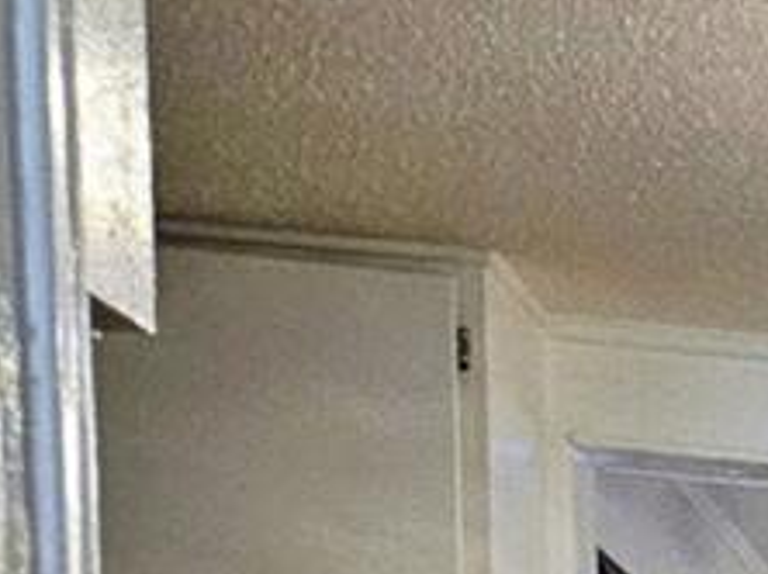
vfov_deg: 13.8
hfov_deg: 15.9
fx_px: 1995
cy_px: 1158
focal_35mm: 90
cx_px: 1629
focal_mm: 2.2
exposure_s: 1/40
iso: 320
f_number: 2.2
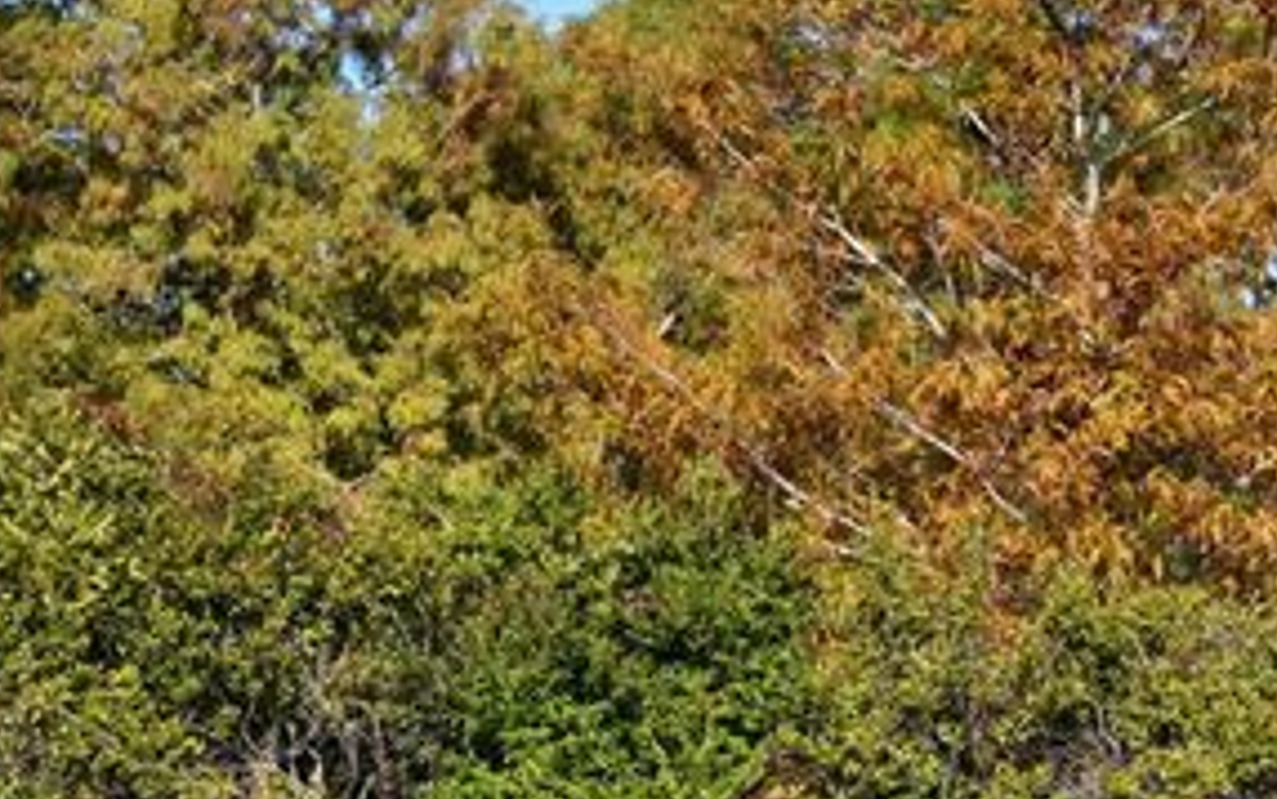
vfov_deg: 6.2
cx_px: 1219
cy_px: 763
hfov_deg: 9.9
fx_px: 7311
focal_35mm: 210
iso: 100
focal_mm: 46
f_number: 8
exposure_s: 1/250
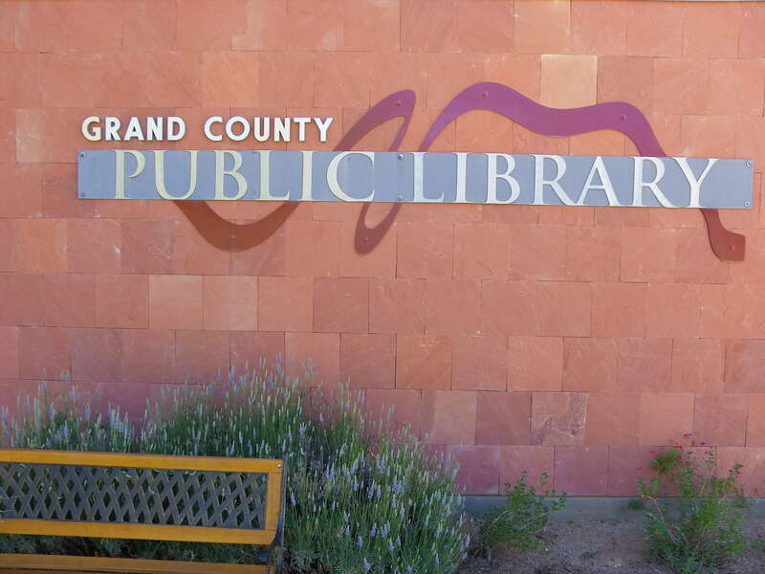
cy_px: 287
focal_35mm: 30
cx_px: 382
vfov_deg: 46.8
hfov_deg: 60.0
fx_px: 663
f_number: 3.2
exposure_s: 1/60
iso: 50
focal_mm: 5.3
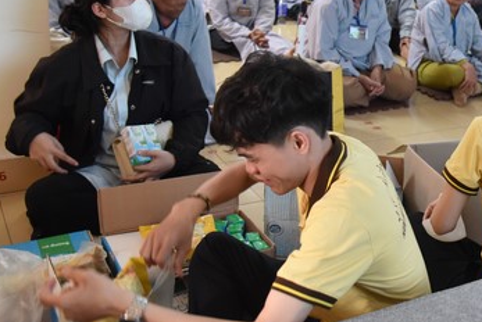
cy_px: 67
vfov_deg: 23.1
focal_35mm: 58
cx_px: 433
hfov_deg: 32.7
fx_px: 777
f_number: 4
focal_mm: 31
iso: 3200
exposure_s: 1/60
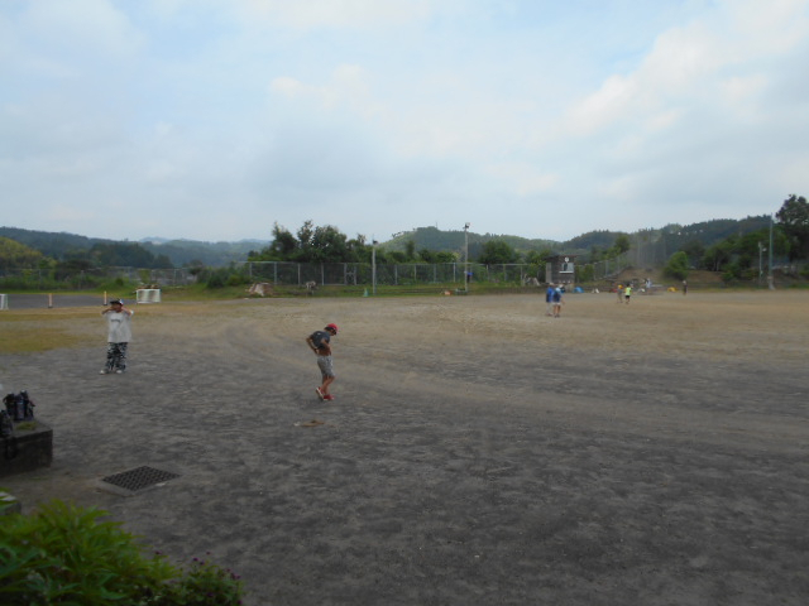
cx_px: 404
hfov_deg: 67.3
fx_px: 608
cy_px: 303
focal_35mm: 26
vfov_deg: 53.1
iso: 80
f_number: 3.2
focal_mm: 4.6
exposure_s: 1/1000
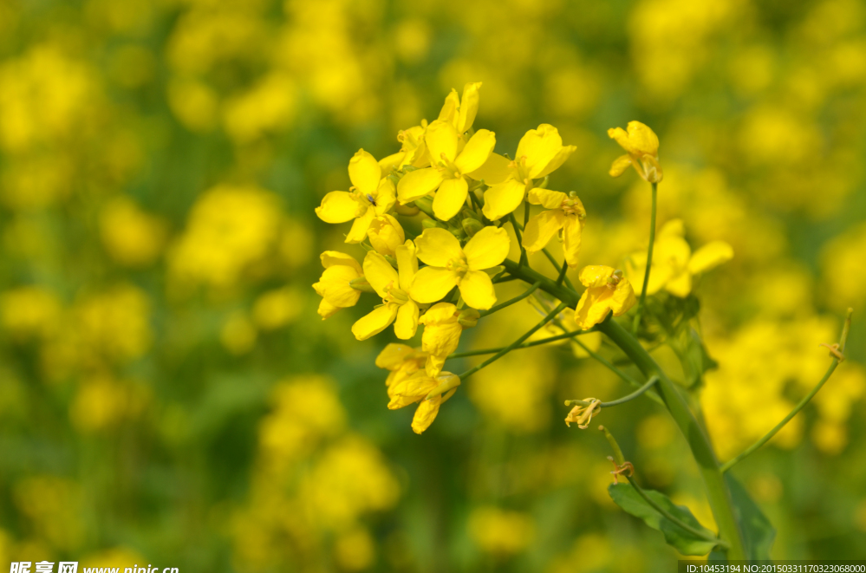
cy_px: 292
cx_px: 440
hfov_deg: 12.7
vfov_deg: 8.5
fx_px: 3876
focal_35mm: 162
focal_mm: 105
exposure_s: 1/320
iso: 100
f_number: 9
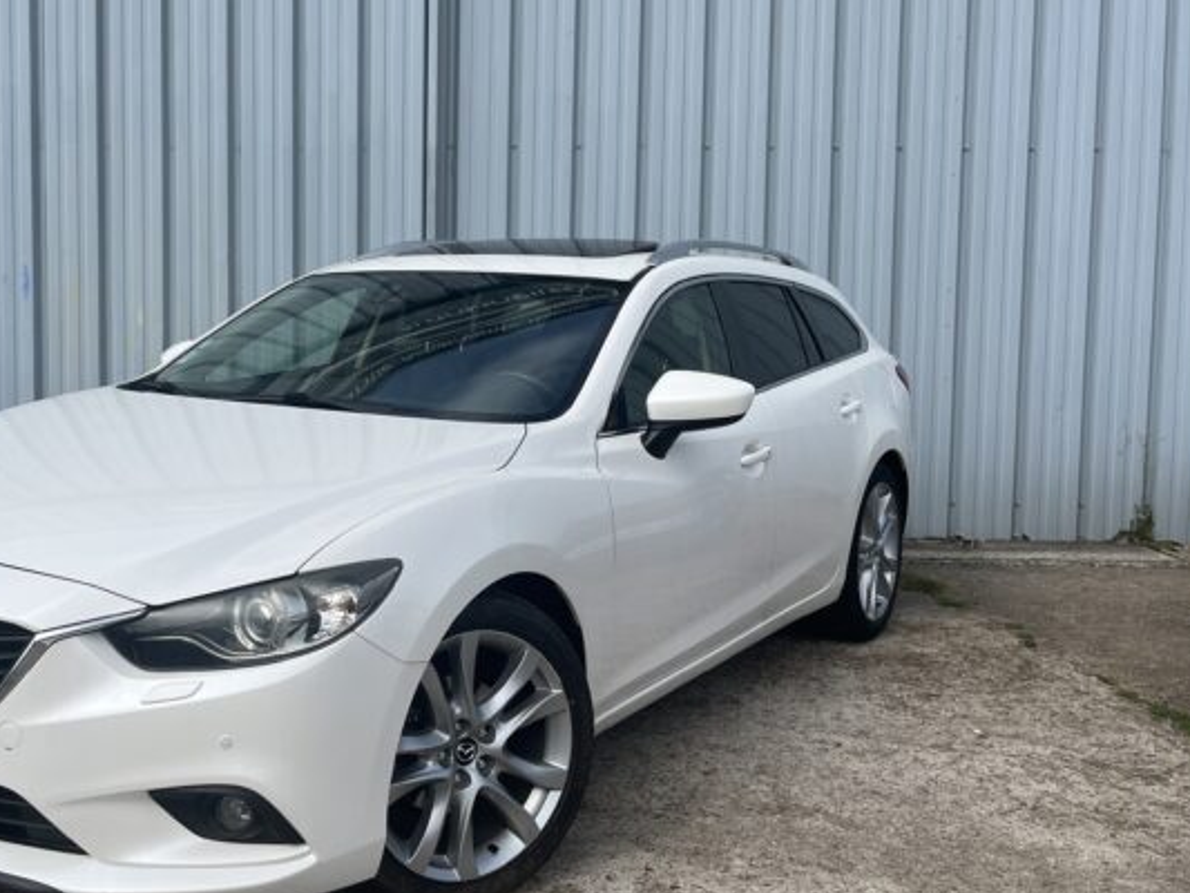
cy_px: 364
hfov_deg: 46.8
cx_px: 366
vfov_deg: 36.7
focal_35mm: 39
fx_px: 1341
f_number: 1.6
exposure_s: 1/3745
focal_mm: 5.1
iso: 50
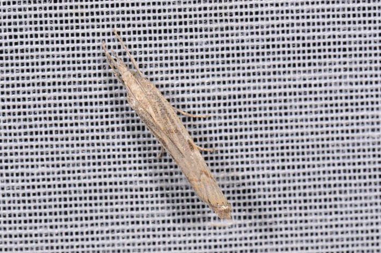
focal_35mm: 143
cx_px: 174
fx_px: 1506
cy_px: 122
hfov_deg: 14.4
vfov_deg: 9.6
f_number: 25
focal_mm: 85
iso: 100
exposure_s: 1/60
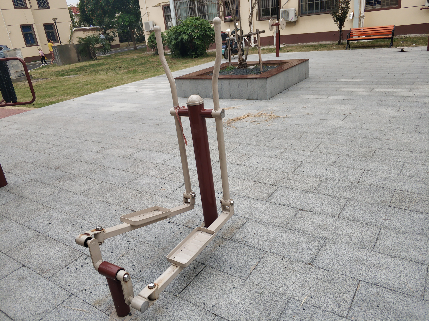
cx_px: 214
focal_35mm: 27
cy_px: 160
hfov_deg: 65.4
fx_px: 334
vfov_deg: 51.3
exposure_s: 1/119
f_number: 1.8
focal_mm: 3.82
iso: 100
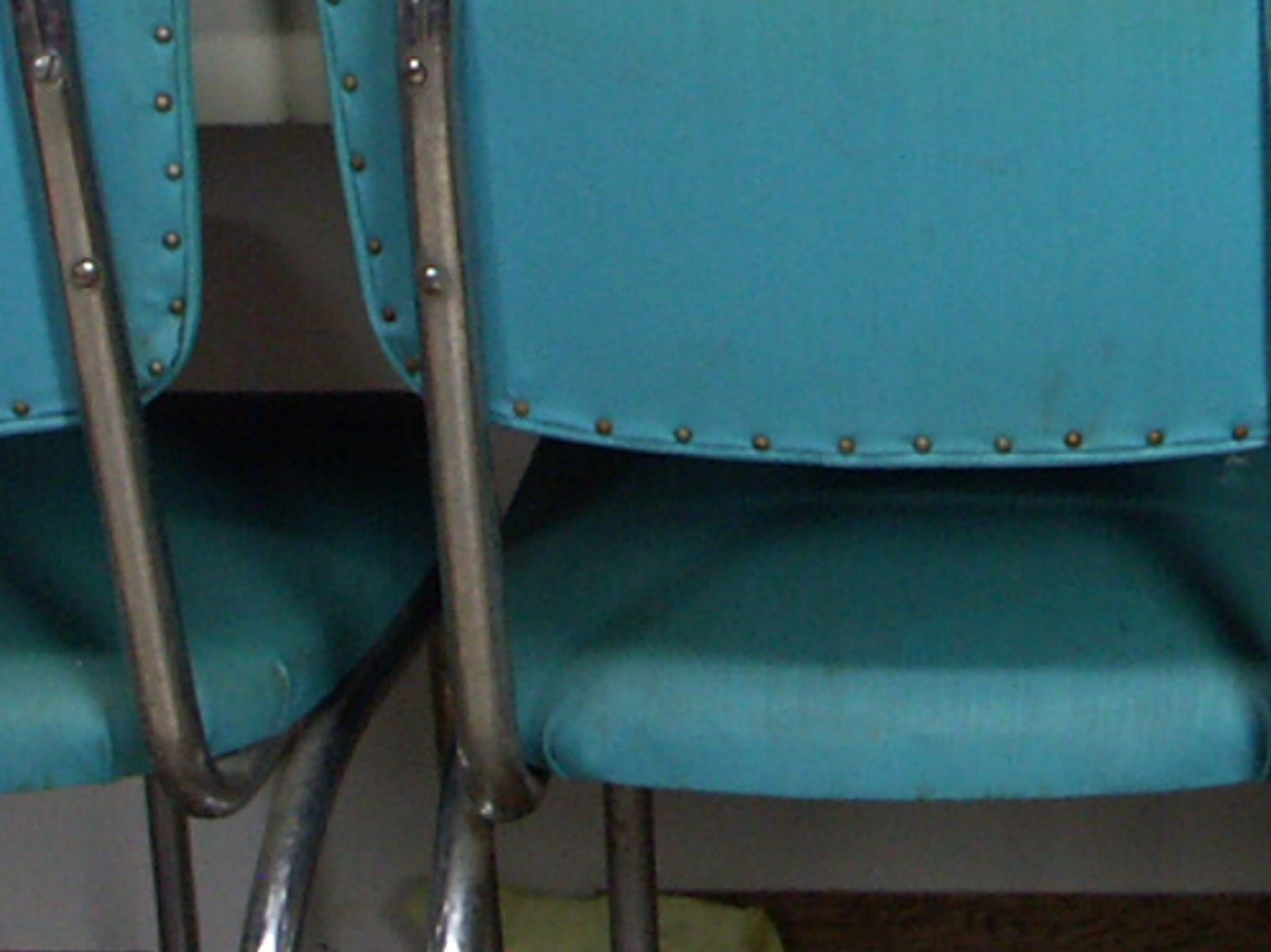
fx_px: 4294
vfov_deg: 12.6
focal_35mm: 117
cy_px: 168
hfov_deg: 16.5
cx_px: 1266
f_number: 2.8
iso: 100
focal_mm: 7.2
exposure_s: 1/20
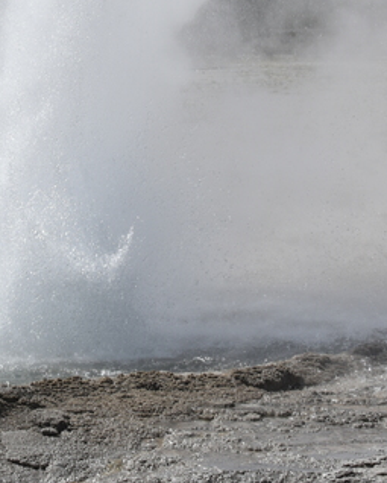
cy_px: 79
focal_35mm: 166
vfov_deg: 11.6
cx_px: 36
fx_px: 2373
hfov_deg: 9.3
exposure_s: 1/400
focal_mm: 44
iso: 100
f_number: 10
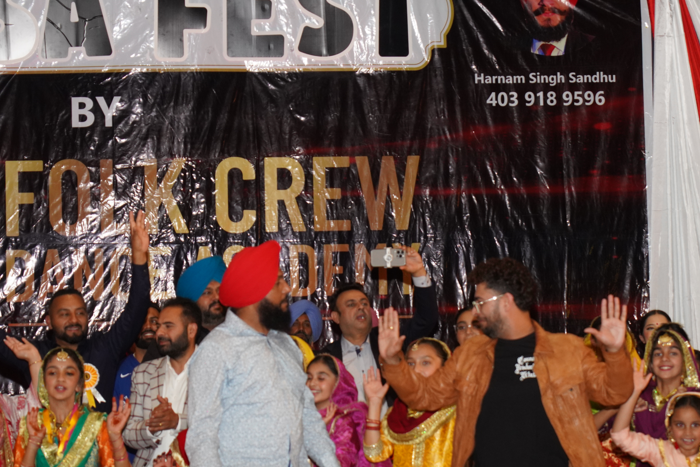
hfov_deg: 17.6
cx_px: 481
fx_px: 2255
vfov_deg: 11.7
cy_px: 399
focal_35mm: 116
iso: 1000
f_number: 5.6
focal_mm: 57
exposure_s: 1/200
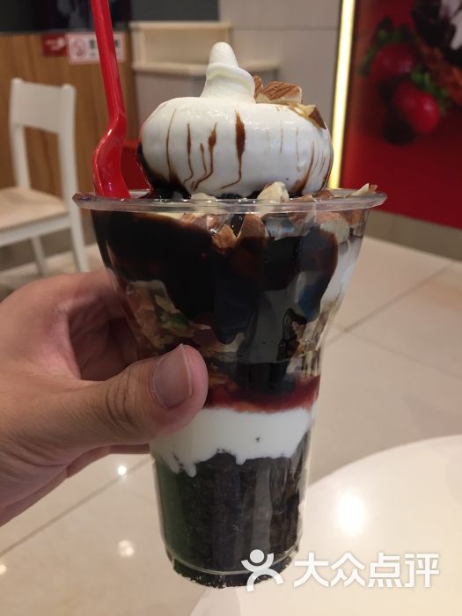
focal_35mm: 29
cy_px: 308
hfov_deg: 48.2
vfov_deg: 61.7
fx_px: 516
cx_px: 231
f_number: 2.2
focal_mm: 4.15
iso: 125
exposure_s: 1/33
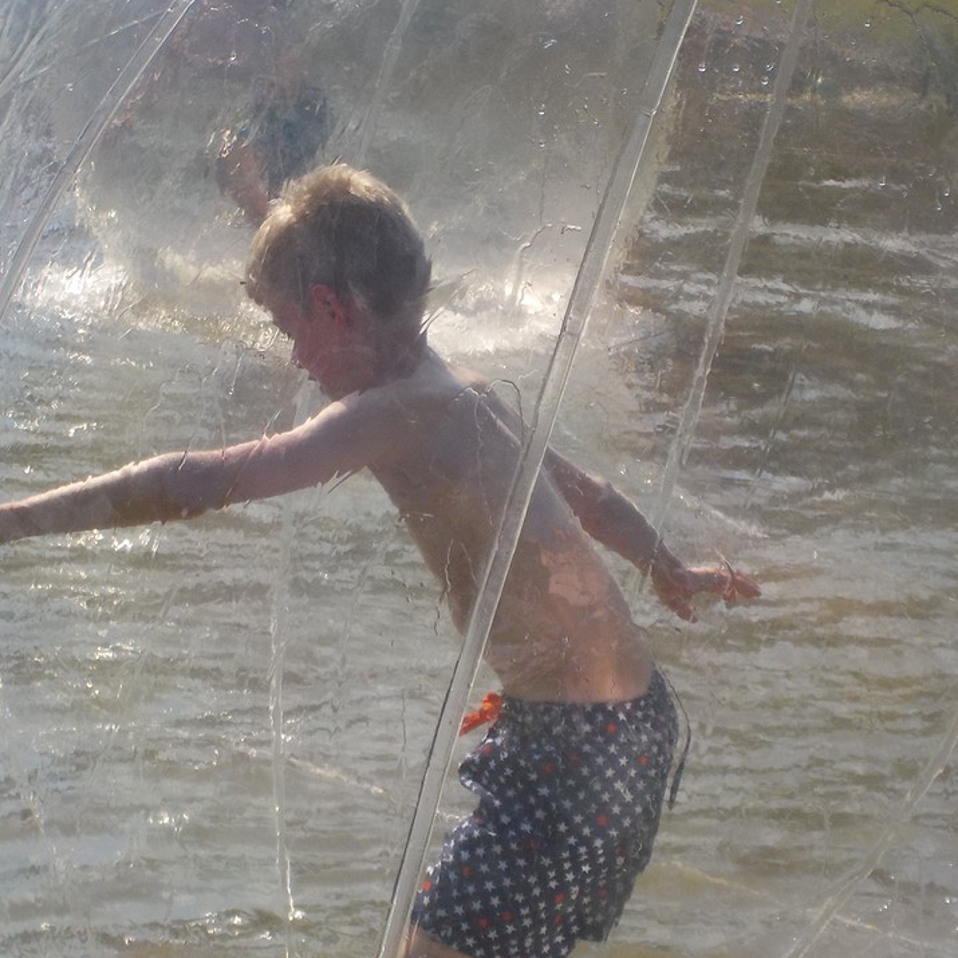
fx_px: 3569
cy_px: 496
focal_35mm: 114
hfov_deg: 15.3
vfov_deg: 15.3
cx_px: 460
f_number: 5.9
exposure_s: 1/500
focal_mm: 12.3
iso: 125
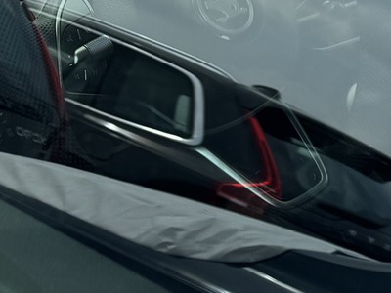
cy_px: -13
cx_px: 109
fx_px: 1355
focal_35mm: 120
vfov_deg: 12.2
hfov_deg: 16.4
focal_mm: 6.76
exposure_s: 1/2105
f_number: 1.78
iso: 80
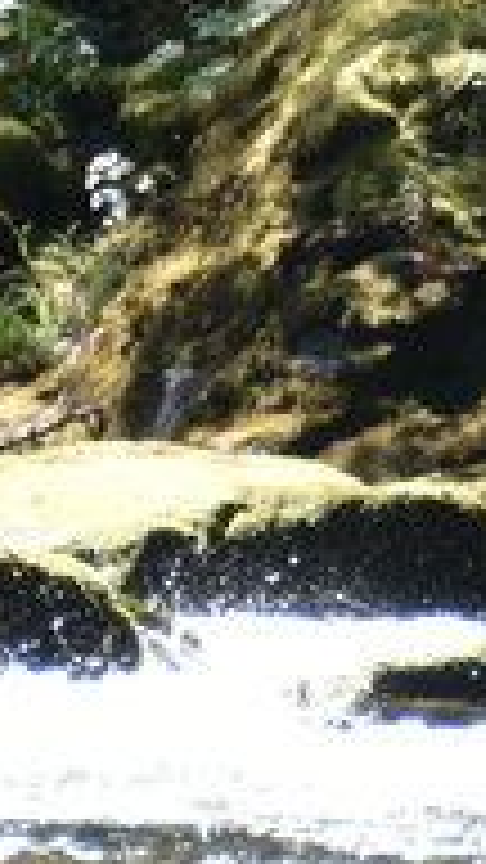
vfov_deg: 2.3
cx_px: 1976
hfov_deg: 1.3
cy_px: 4
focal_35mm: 942
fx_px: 21581
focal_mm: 135
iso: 640
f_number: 5.6
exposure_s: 1/320
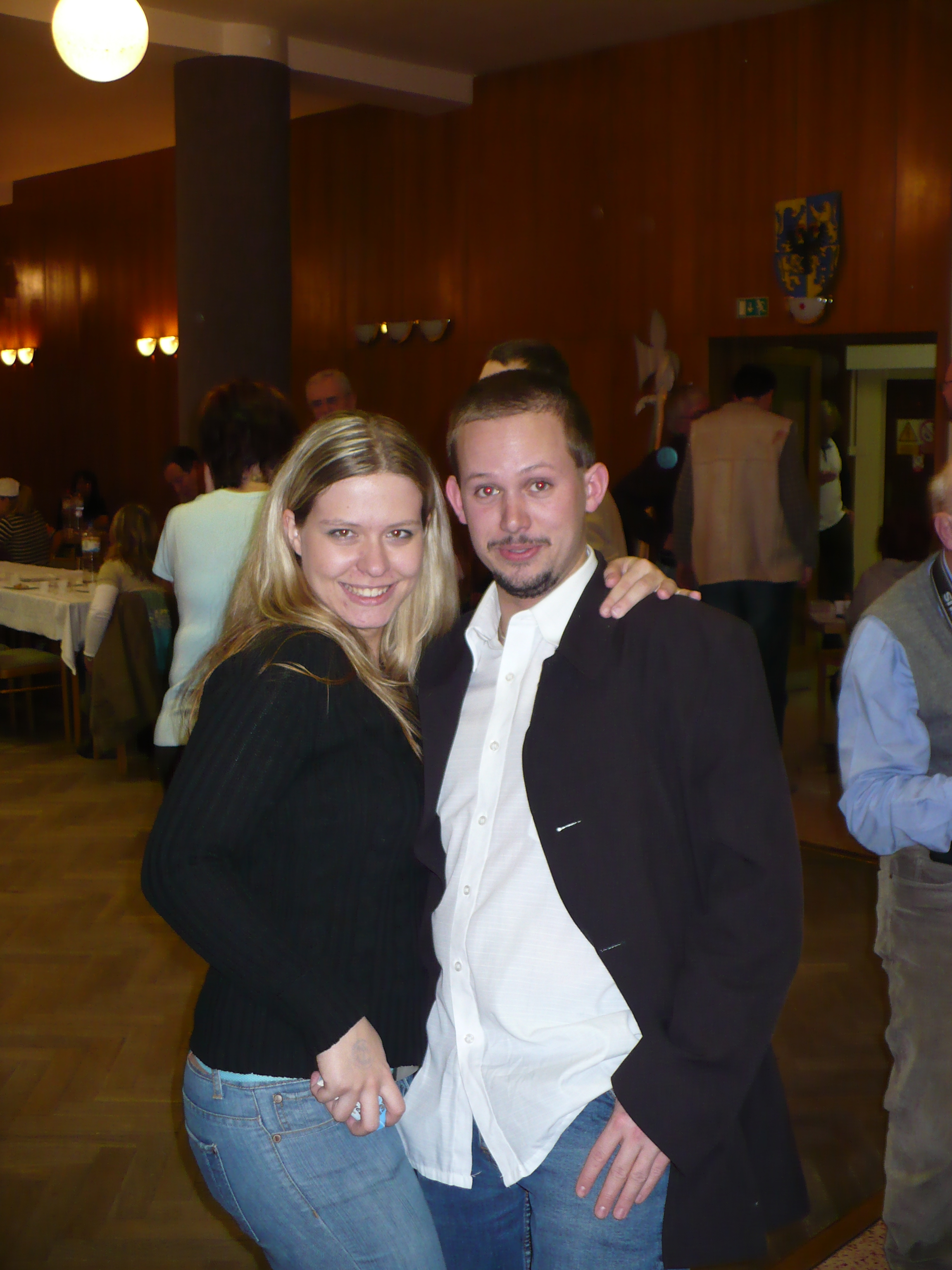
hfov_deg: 34.3
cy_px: 635
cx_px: 476
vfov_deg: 44.8
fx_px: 1540
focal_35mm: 42
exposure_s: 1/30
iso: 200
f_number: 2.9
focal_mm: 7
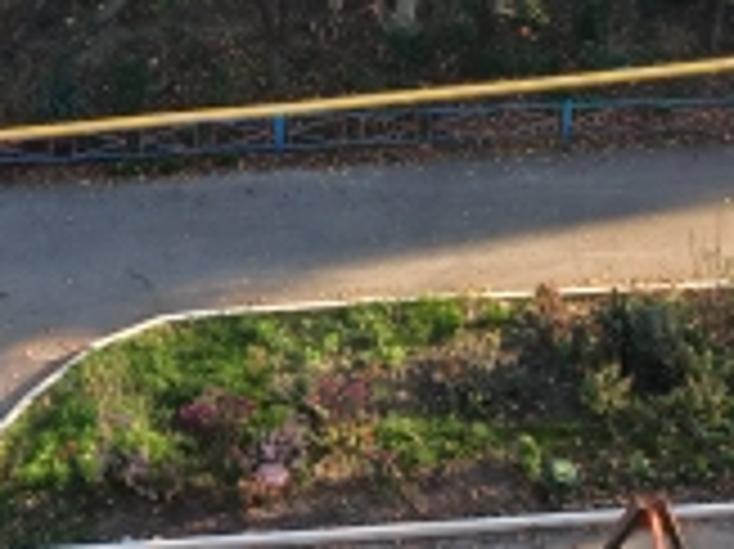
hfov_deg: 20.3
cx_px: 167
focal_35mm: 96
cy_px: -243
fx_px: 2034
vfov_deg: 14.5
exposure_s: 1/109
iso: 25
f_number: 1.8
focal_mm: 4.6
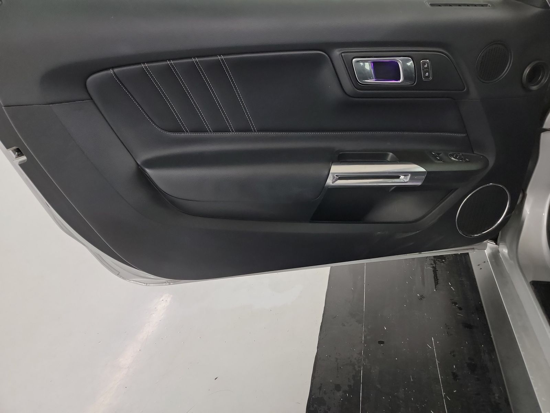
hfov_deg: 71.6
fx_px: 381
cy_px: 206
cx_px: 275
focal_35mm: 24
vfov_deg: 56.8
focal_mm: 6.7
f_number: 1.8
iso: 789
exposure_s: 1/59
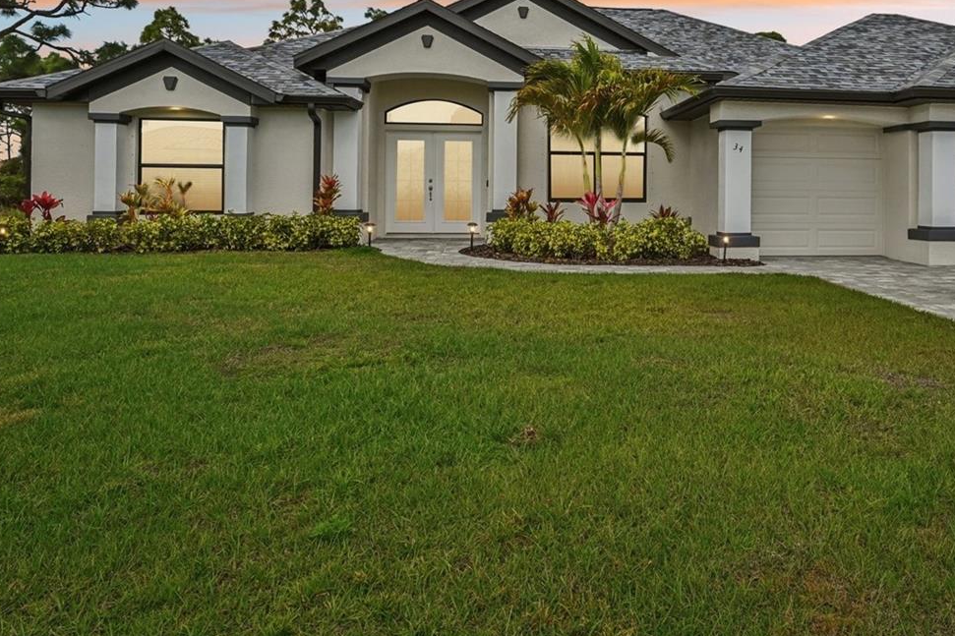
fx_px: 764
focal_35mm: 29
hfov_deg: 62.8
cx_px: 615
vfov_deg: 43.4
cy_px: 142
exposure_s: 1/1250
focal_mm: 17.5
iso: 400
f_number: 8
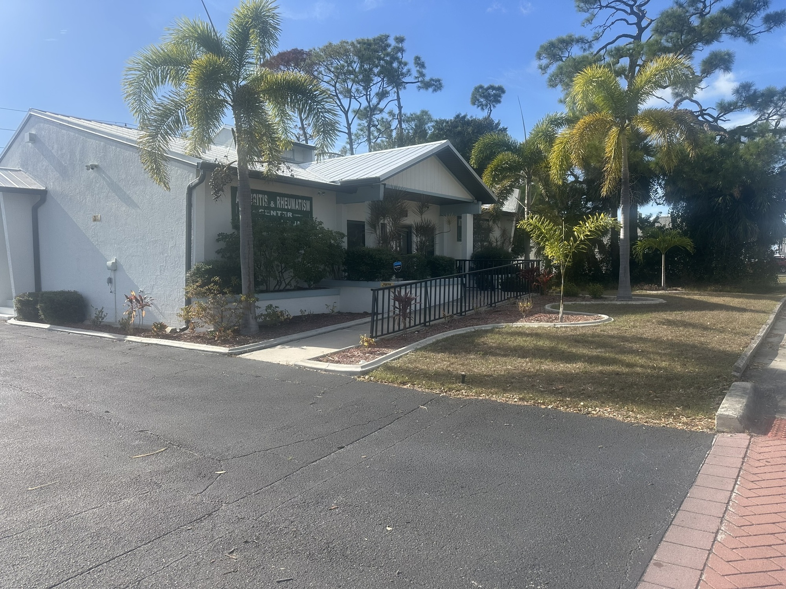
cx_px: 393
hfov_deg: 71.6
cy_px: 294
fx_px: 545
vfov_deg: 56.8
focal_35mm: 24
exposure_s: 1/3472
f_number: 1.78
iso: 80
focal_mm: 6.86
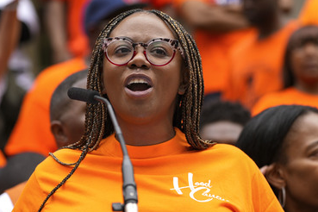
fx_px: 1908
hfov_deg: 9.5
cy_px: 117
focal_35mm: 216
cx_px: 150
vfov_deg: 6.4
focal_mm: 177
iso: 200
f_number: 5.6
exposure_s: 1/500
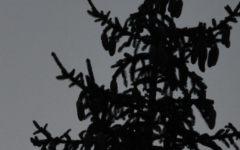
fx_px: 18058
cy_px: 180
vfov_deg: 0.5
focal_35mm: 2760
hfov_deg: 0.8
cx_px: -51
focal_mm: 500
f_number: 6.3
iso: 640
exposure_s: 1/2000
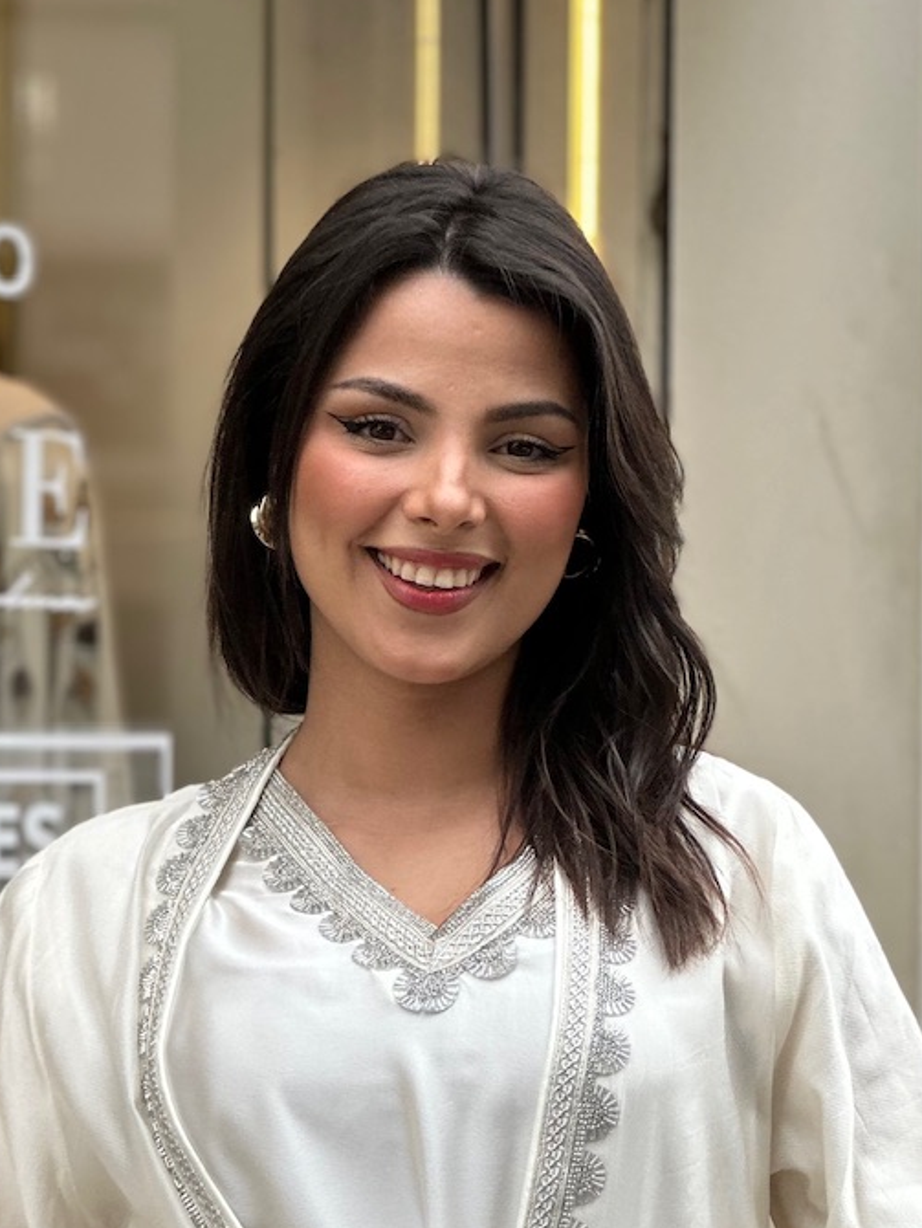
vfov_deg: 13.4
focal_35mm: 147
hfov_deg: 10.1
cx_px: 471
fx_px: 5217
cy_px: 1010
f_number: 2.8
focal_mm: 9
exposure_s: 1/323
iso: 32
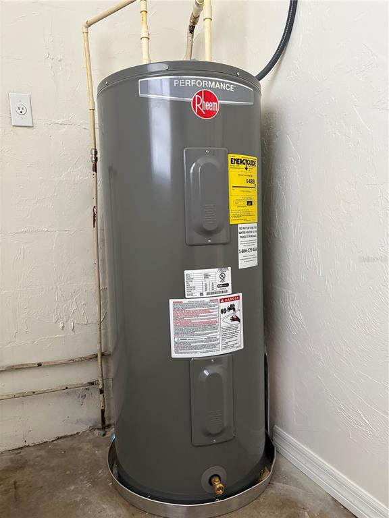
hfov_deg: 53.1
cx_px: 194
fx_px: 390
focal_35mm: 26
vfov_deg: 67.3
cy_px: 259
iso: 400
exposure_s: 1/60
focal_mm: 5.96
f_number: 1.6
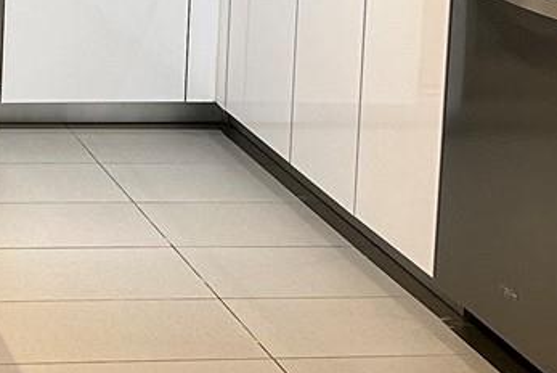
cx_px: -138
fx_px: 1781
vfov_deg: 11.3
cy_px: -227
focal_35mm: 115
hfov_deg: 16.9
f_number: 1.78
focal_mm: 6.86
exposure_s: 1/60
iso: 320
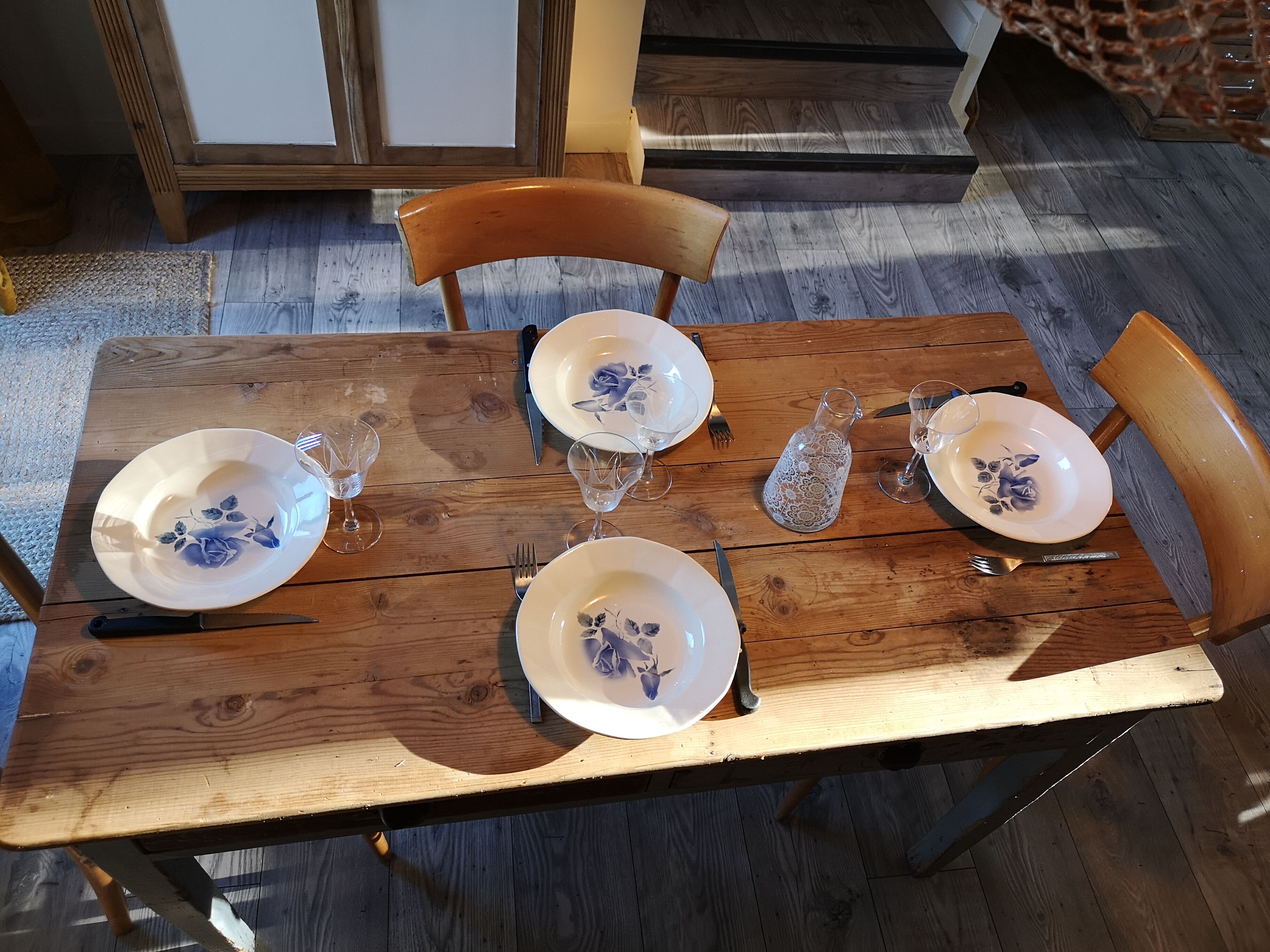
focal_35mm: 27
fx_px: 991
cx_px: 635
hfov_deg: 65.3
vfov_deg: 51.4
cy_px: 476
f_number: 1.8
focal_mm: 5.58
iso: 100
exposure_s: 1/50
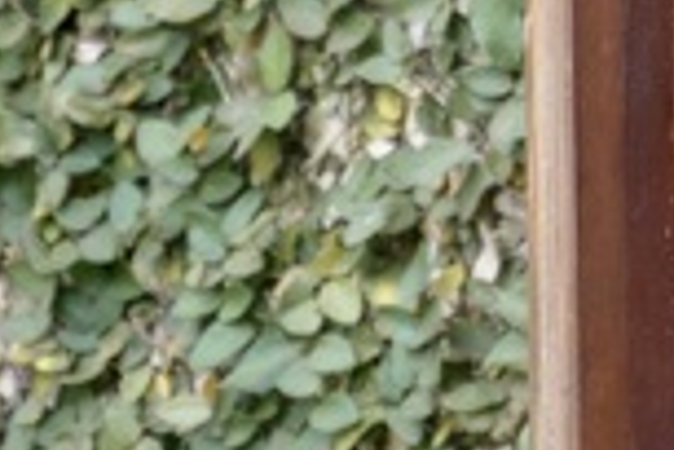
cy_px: -1317
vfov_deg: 2.3
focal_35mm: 590
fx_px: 11045
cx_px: 1467
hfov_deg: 3.5
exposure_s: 1/125
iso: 500
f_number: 5
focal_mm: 70
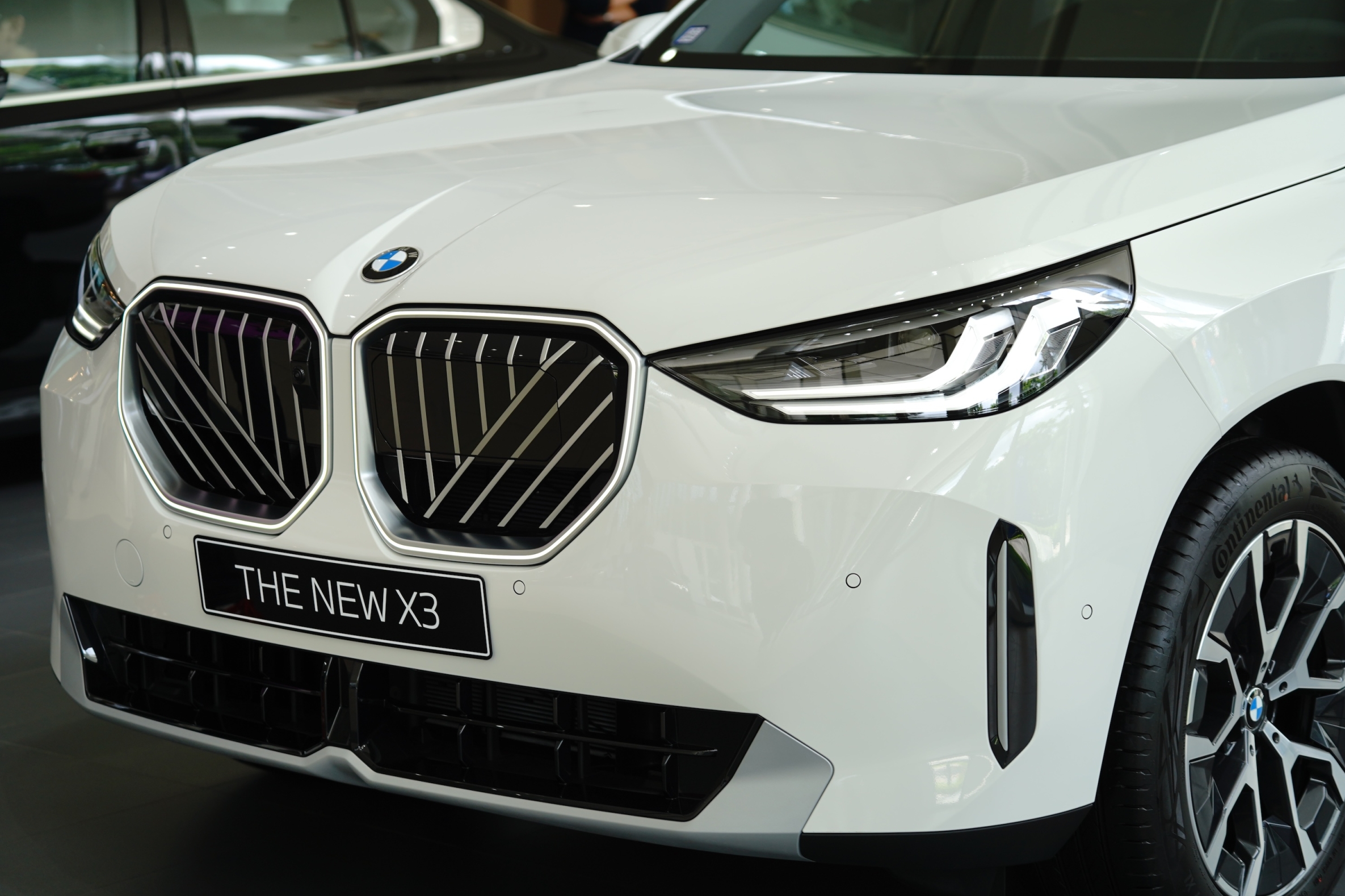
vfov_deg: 16.9
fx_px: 3026
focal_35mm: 81
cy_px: 452
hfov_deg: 25.1
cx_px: 680
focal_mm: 80
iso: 200
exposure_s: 1/125
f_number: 4
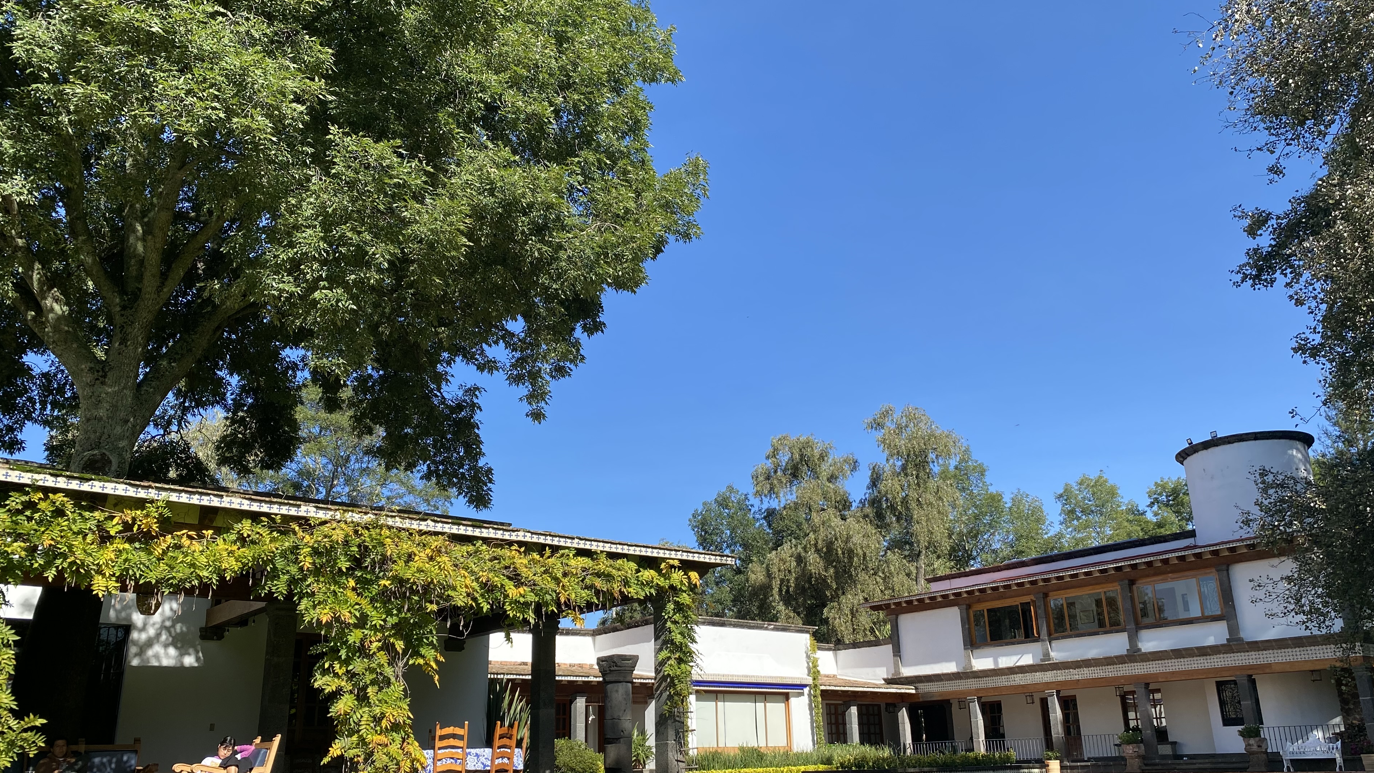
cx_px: 695
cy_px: 419
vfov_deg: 38.9
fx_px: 1093
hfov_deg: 64.3
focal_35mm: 30
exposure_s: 1/1346
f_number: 1.8
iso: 32
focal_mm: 4.25
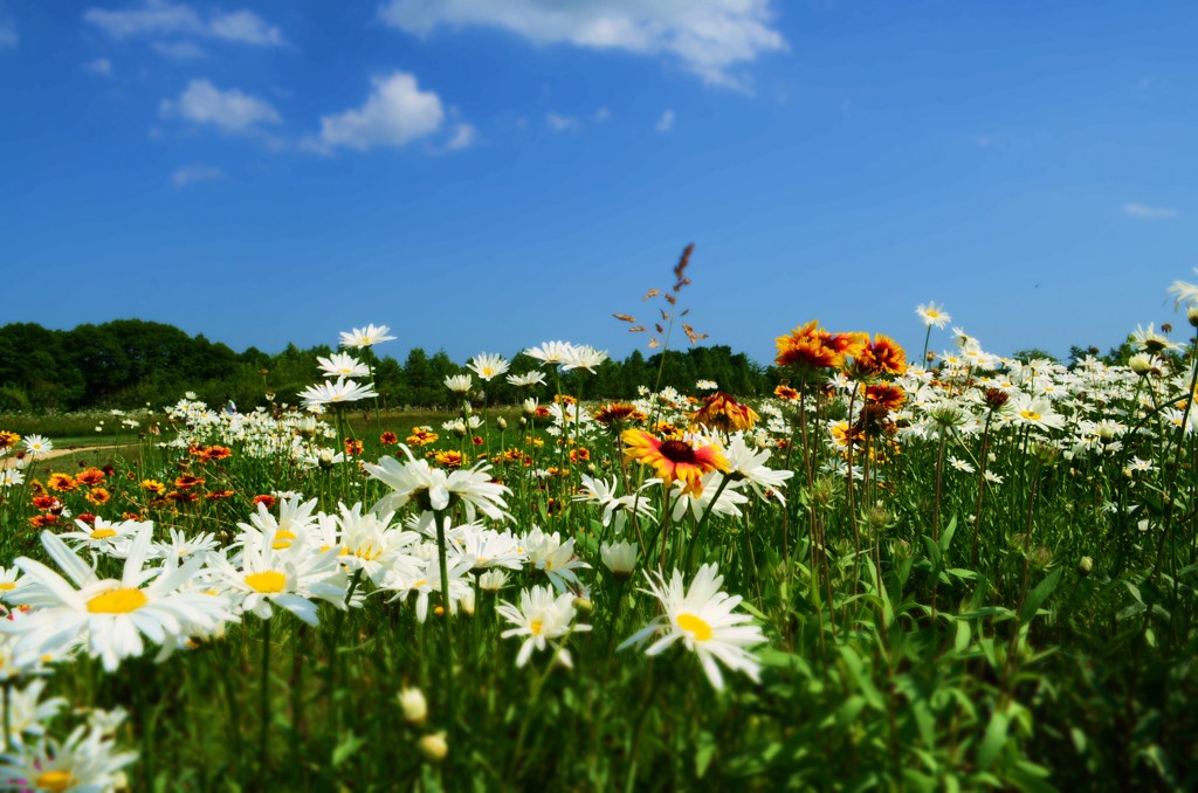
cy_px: 396
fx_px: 996
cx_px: 599
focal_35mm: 30
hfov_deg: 62.0
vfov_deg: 43.4
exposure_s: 1/250
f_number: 13
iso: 100
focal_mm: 20
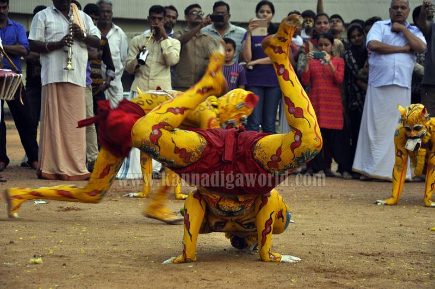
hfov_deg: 17.1
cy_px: 144
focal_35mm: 120
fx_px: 1448
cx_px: 218
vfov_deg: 11.4
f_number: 5.6
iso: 500
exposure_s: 1/100
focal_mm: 80
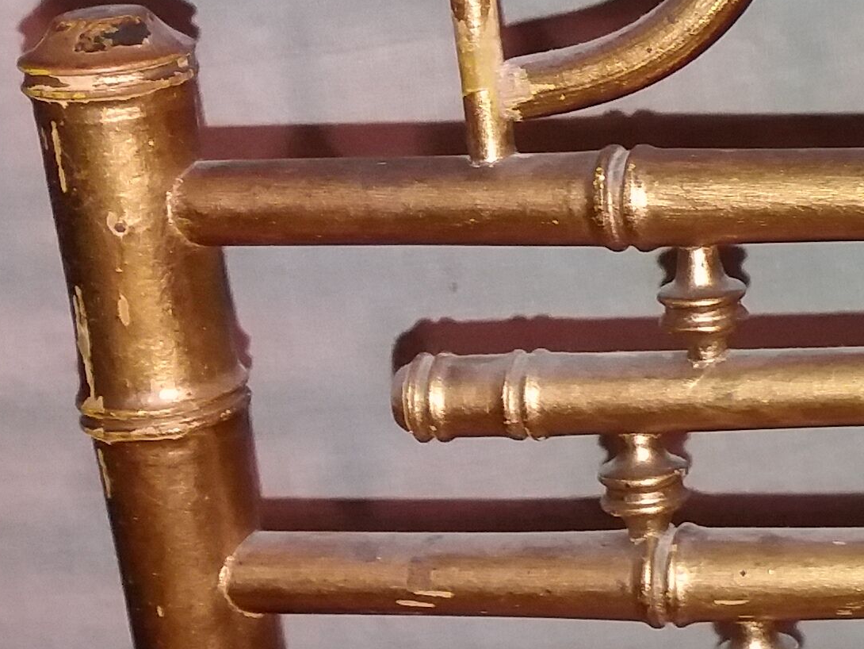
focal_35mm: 106
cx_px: 1511
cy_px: 215
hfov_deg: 16.0
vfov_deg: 13.9
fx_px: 2646
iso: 125
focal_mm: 3.7
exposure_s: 1/30
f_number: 1.9
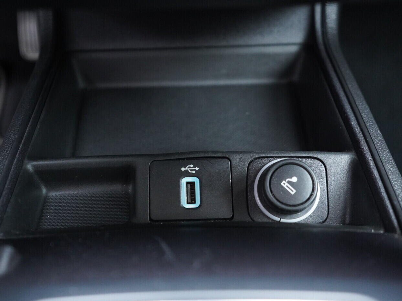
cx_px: 186
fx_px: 465
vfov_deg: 36.0
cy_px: 150
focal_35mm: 40
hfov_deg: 46.8
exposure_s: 1/40
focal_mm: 24
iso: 2500
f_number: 2.8
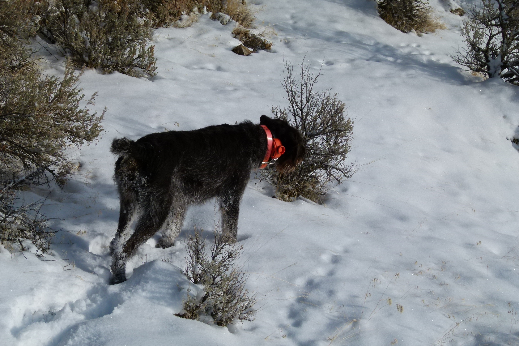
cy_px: 186
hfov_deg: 24.8
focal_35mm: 82
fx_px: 1182
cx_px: 261
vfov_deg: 16.7
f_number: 4.5
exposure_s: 1/2000
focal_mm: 14.1
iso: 100
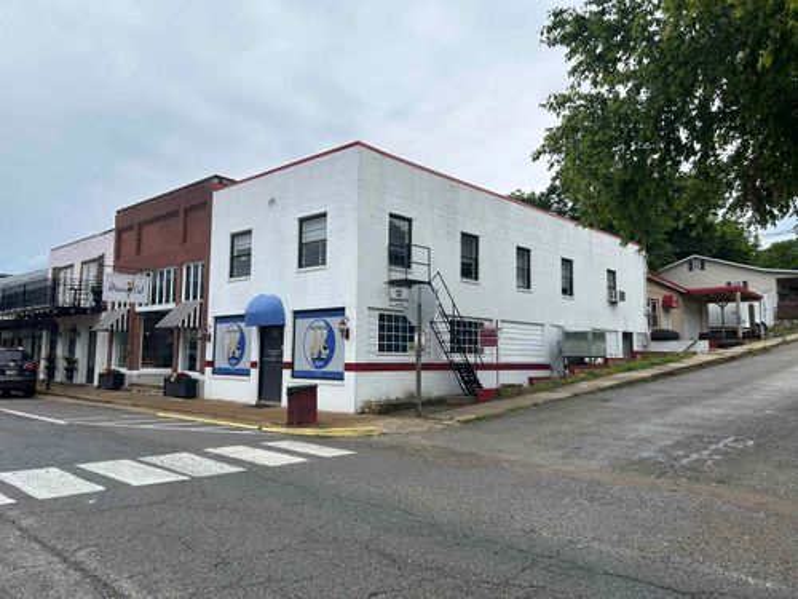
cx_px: 399
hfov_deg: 67.3
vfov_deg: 53.1
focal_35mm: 26
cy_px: 300
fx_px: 599
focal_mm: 5.7
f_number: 1.5
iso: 50
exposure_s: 1/2083
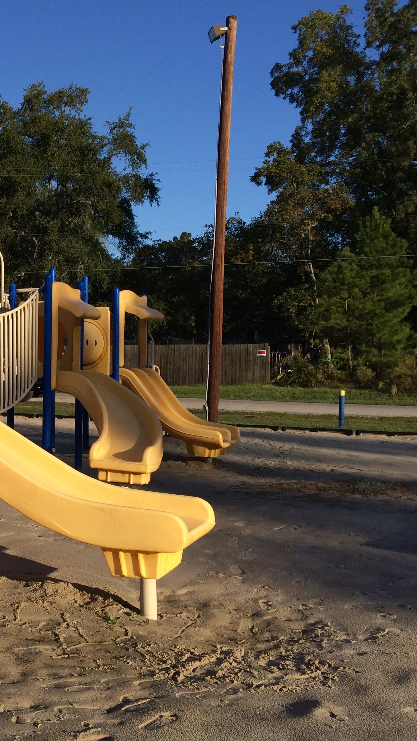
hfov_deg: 25.2
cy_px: 370
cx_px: -38
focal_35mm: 44
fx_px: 865
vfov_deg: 46.4
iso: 40
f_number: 2.2
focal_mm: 4.12
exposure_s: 1/2160
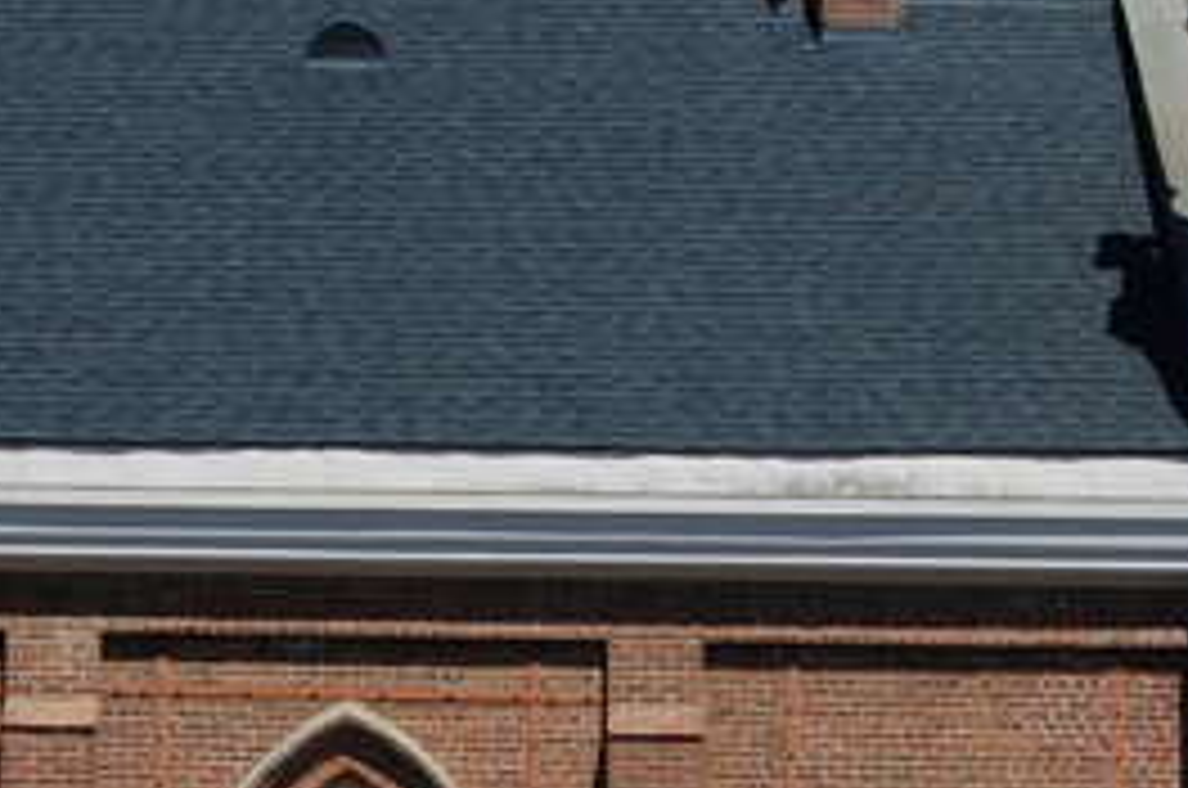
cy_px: 725
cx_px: 324
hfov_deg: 11.9
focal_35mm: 173
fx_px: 5699
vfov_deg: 7.9
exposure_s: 1/160
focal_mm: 38
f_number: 16
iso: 200
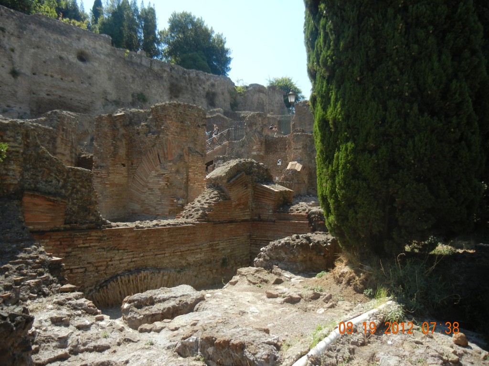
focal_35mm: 30
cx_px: 244
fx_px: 424
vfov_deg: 46.8
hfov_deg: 60.0
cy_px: 183
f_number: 3.5
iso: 160
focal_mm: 5.4
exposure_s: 1/693
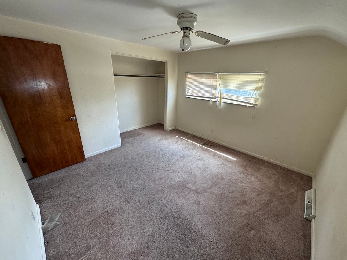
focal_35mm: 14
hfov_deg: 102.1
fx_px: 140
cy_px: 130
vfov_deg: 85.7
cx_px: 174
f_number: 2.2
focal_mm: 2.22
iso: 250
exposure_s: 1/99
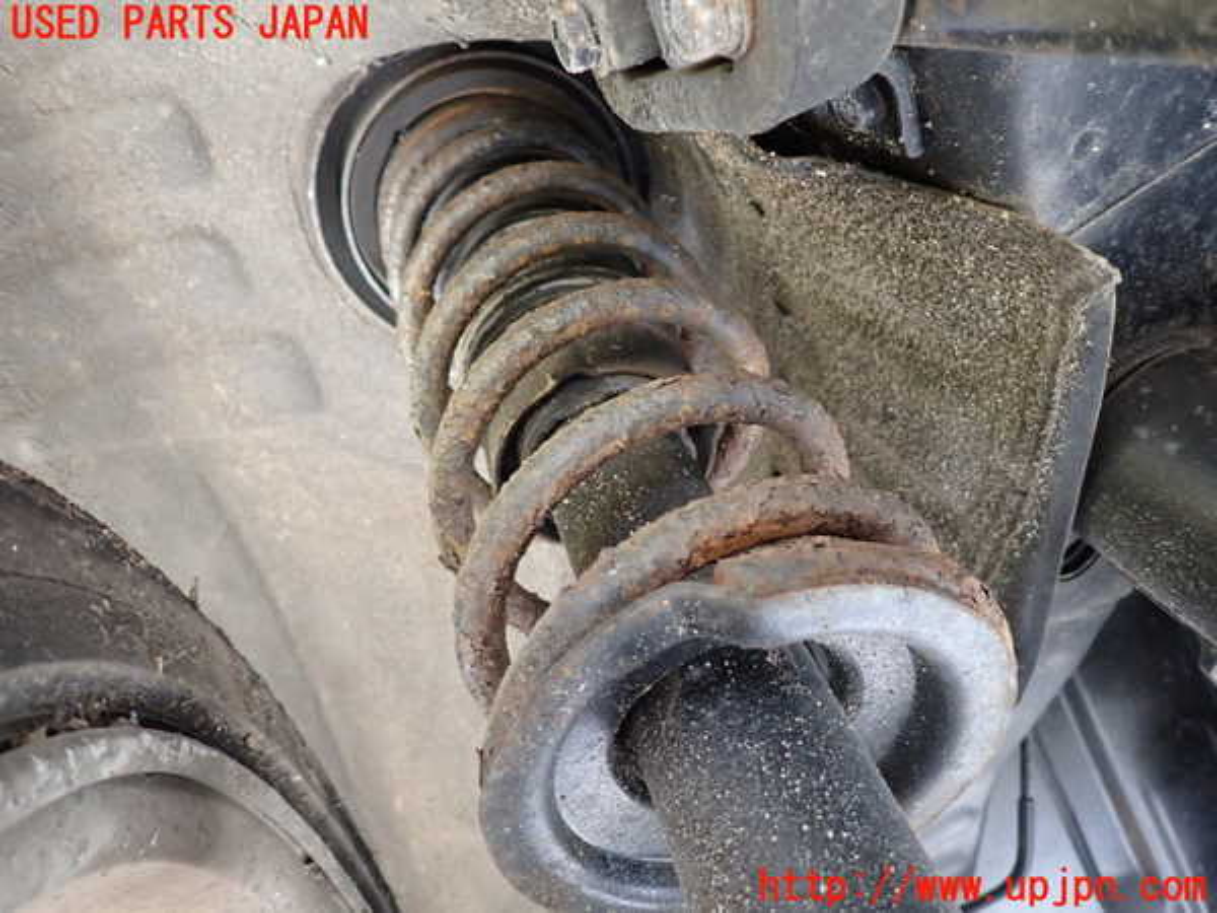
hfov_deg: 69.4
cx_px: 608
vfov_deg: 54.9
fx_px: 879
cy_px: 456
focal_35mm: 25
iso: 400
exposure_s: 1/30
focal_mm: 4.5
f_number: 2
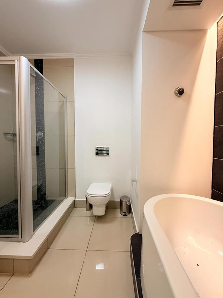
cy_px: 149
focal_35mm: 14
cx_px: 112
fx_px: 120
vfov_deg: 102.1
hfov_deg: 85.7
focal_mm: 2.22
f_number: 2.2
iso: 200
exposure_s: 1/50
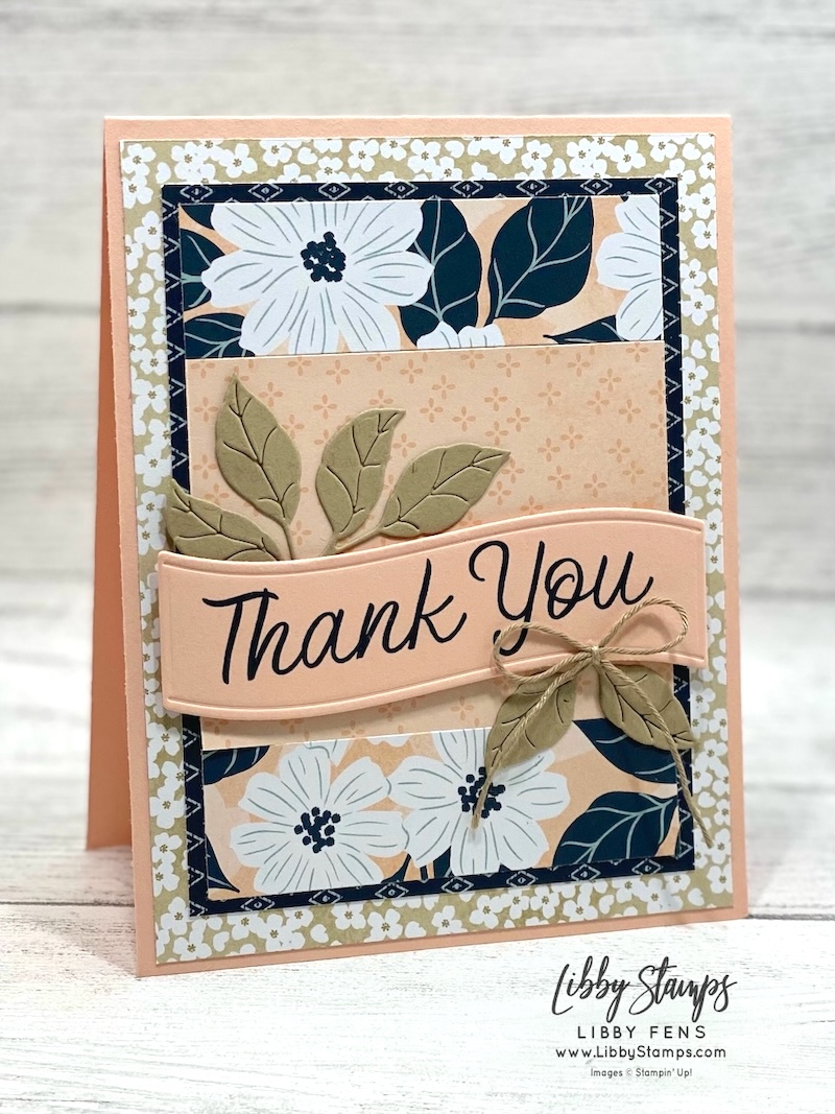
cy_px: 557
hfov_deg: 28.0
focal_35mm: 52
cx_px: 418
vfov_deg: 36.8
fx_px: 1673
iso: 50
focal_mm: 6
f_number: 2
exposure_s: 1/120
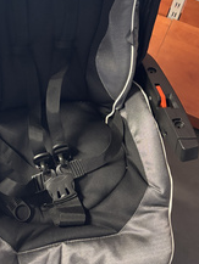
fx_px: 414
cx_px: 62
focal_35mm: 54
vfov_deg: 33.9
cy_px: 34
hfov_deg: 26.9
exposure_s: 1/33
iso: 500
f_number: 1.6
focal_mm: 5.96
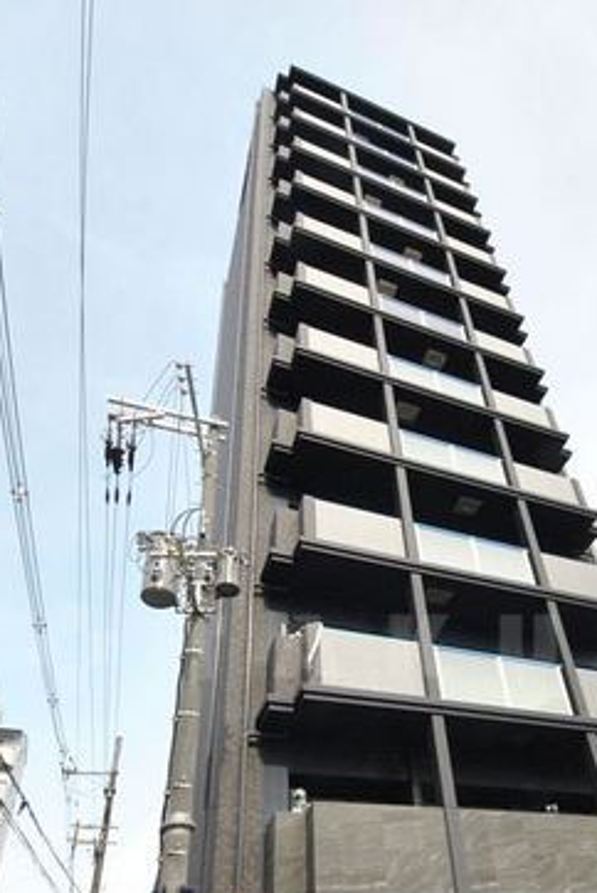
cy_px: 649
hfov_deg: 52.4
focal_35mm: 24
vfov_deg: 70.0
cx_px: 397
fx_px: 593
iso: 800
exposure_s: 1/400
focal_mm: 9
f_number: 10
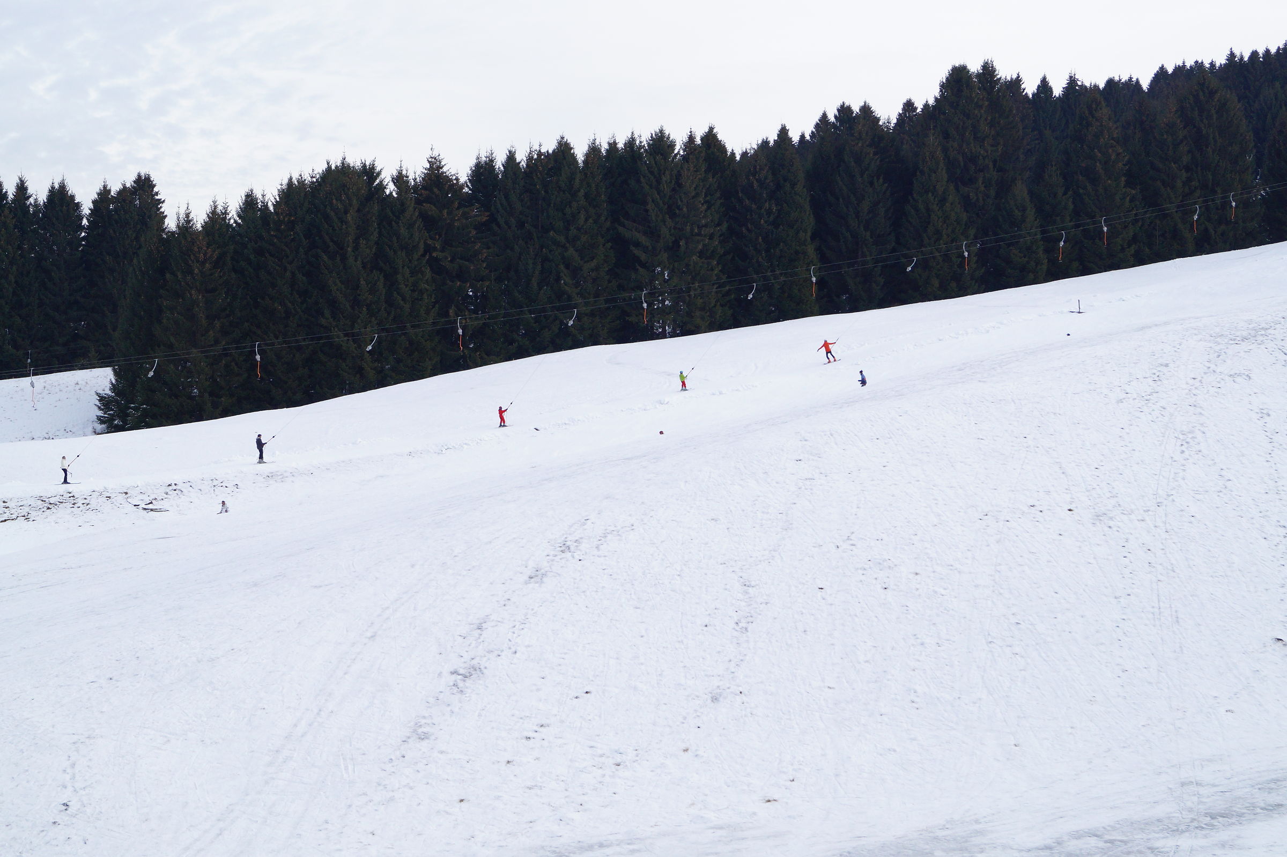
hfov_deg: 37.9
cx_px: 644
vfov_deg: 25.7
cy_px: 428
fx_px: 1876
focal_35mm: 52
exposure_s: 1/1250
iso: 800
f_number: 18
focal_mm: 35
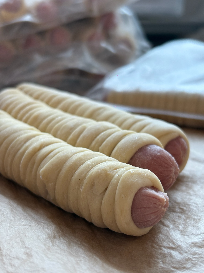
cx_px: 102
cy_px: 136
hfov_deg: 28.0
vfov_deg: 36.8
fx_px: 409
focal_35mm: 52
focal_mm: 5.96
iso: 80
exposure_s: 1/60
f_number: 1.6
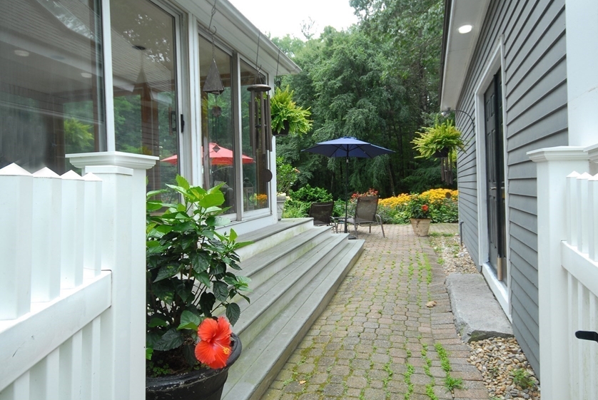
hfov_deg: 78.3
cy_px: 185
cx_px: 325
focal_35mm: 22
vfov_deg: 57.3
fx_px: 366
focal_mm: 12
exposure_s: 1/80
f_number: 7.1
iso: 200
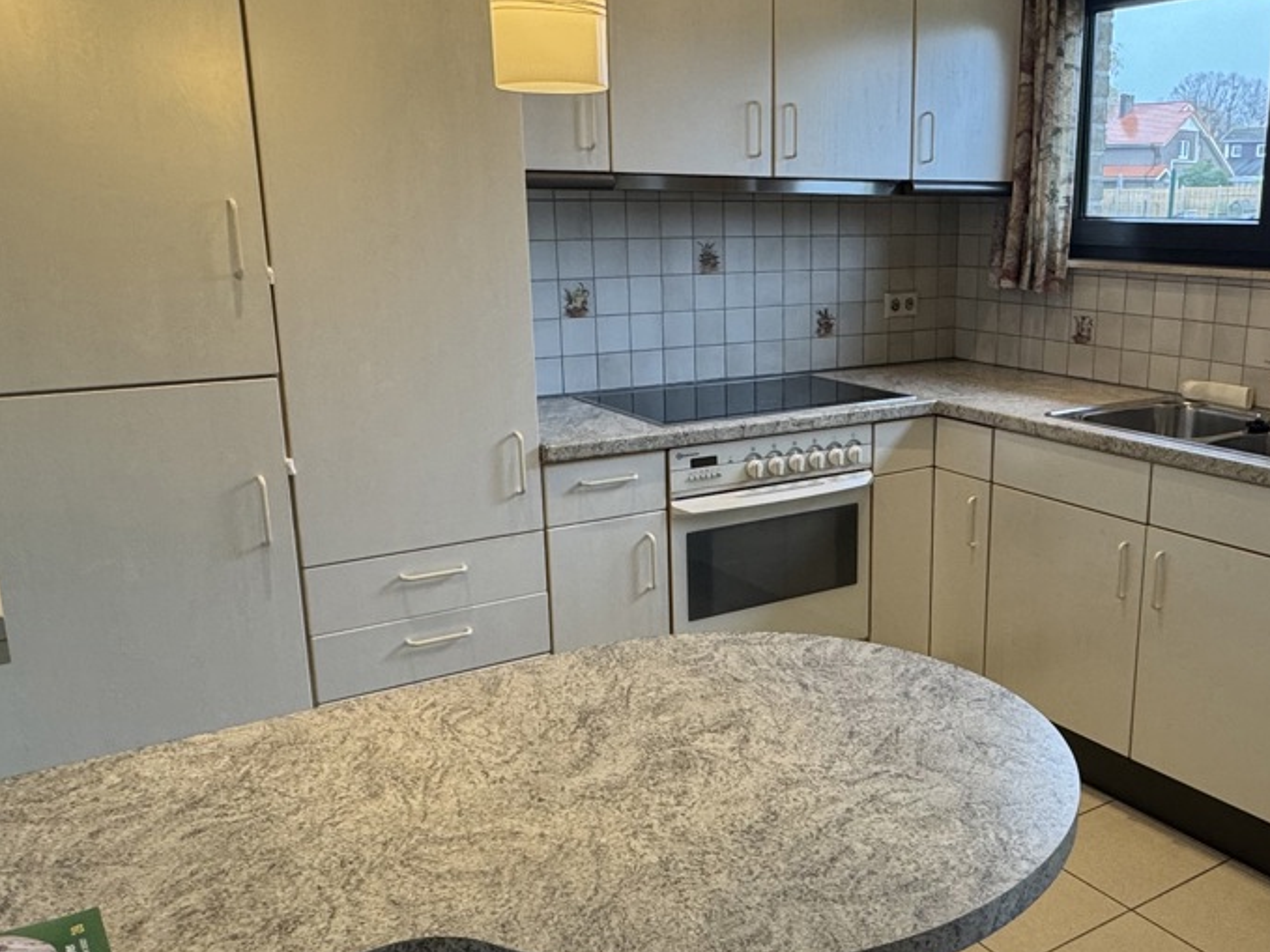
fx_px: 1210
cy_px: 505
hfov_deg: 54.4
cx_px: 834
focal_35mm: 33
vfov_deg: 42.9
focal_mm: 2.22
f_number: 2.2
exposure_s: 1/100
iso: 160
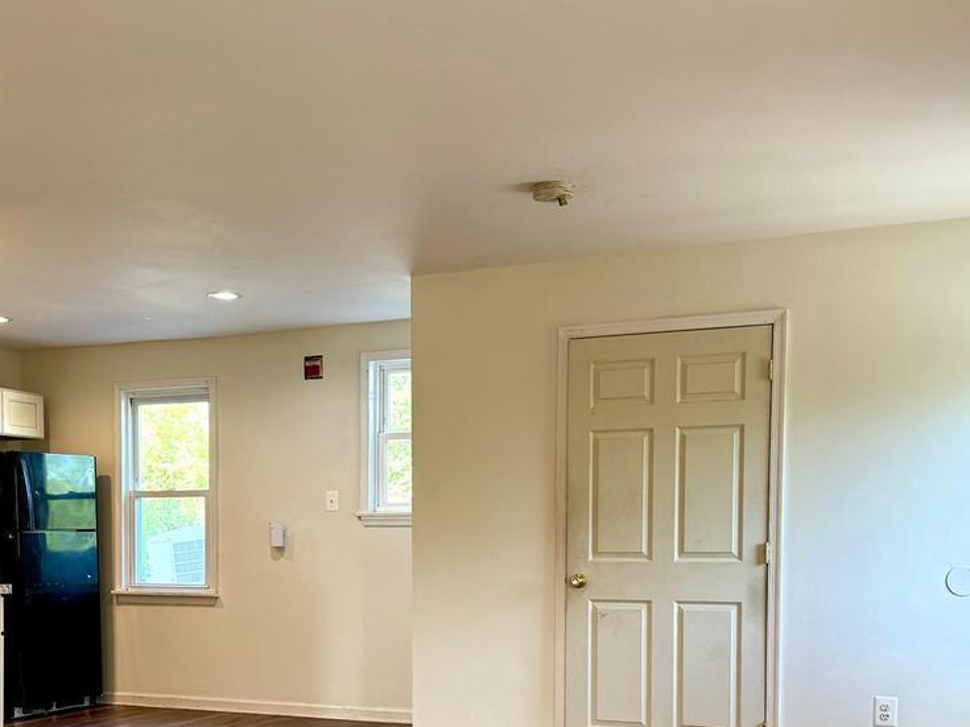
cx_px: 404
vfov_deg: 30.0
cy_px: 599
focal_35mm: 47
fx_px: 1317
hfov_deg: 40.3
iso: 125
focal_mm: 6.86
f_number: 1.78
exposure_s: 1/120
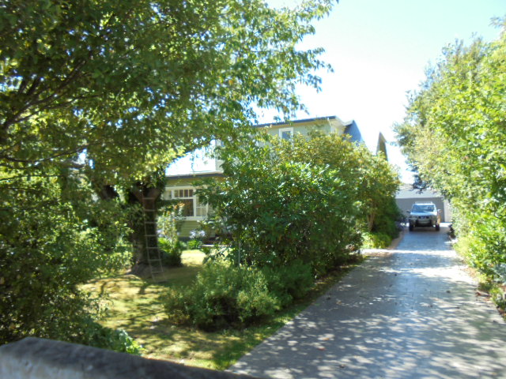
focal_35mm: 26
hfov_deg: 67.3
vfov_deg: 53.1
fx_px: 380
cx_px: 253
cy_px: 190
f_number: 3.5
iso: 100
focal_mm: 4.6
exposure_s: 1/200
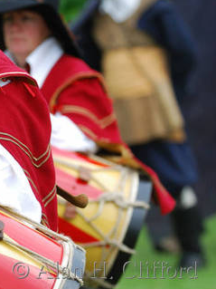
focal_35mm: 697
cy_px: 80
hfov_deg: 2.1
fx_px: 5803
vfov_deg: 2.8
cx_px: -93
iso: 360
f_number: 5.3
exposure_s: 1/500
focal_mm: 220
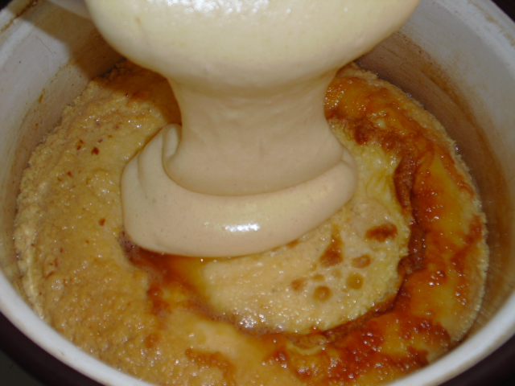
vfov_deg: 32.9
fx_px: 655
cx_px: 258
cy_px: 193
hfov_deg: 42.9
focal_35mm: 44
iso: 64
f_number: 3.4
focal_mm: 7.7
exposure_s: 1/60
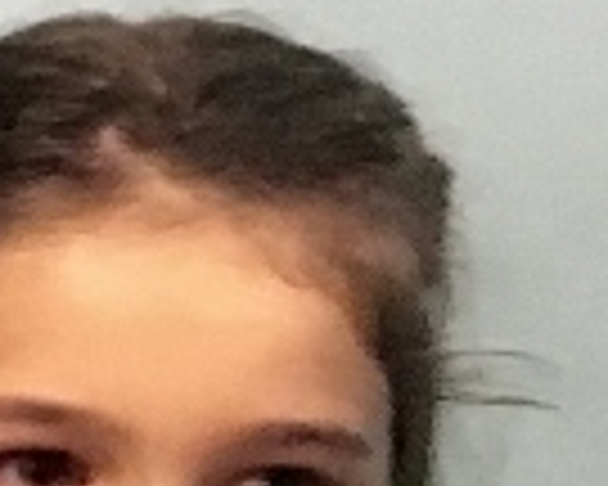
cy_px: 369
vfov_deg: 7.2
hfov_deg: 7.1
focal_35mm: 215
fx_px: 3869
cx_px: -1666
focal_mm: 4.15
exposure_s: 1/17
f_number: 2.2
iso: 320
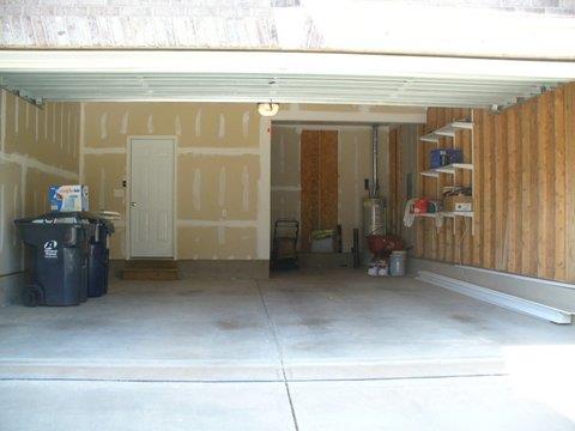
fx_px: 615
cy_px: 216
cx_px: 288
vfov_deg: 38.7
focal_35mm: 37
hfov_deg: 50.1
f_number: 2.8
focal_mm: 6.1
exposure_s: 1/100
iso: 100
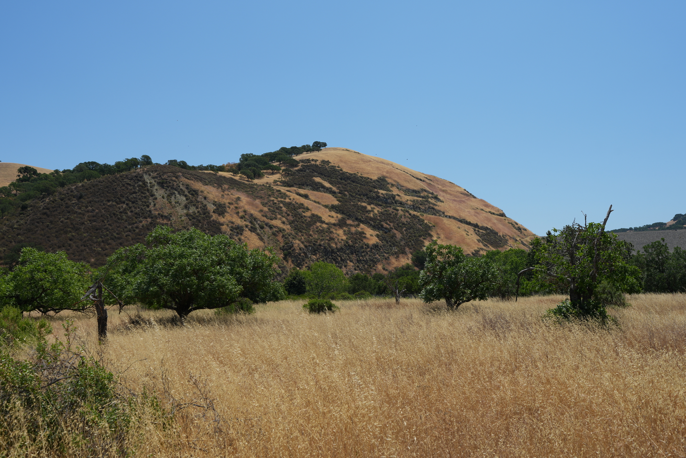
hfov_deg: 60.3
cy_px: 229
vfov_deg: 42.3
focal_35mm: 31
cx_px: 343
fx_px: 591
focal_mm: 31
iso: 100
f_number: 8
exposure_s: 1/400
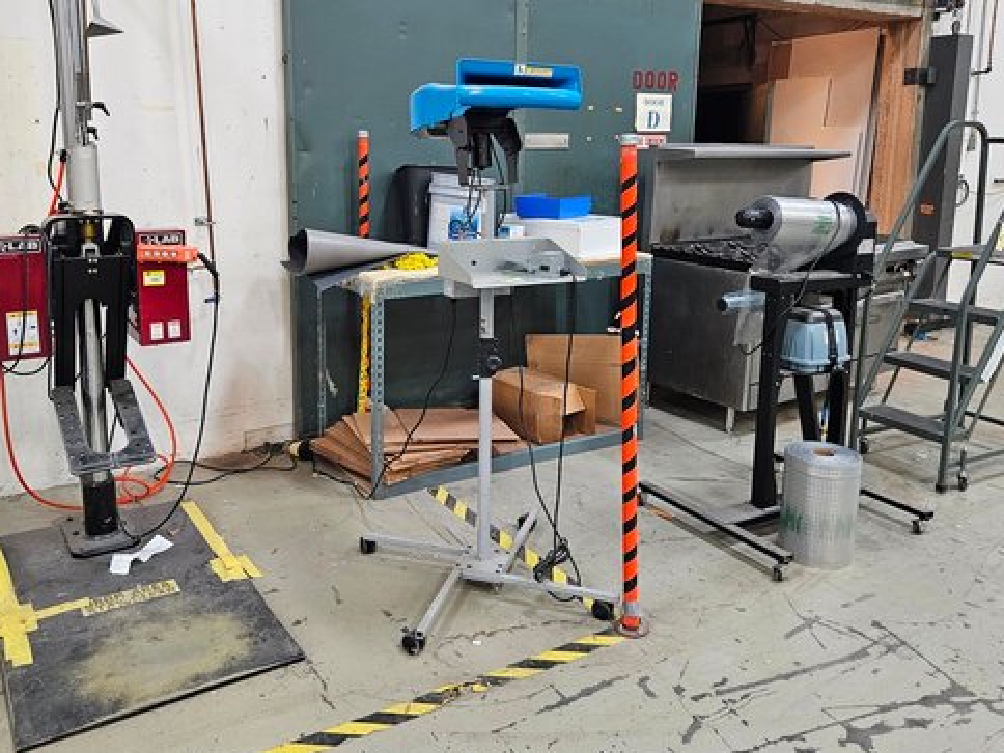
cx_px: 464
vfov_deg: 46.3
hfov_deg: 59.9
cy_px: 275
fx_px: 870
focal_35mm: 30
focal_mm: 5.4
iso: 400
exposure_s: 1/120
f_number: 1.8
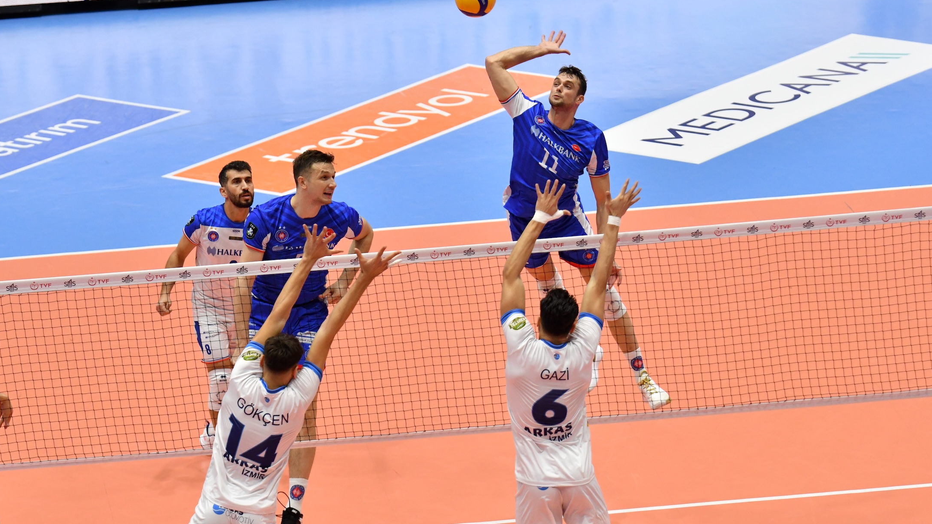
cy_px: 299
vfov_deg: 5.4
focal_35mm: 223
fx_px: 5511
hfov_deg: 9.7
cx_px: 477
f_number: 3.2
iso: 1600
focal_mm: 130
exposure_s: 1/1000
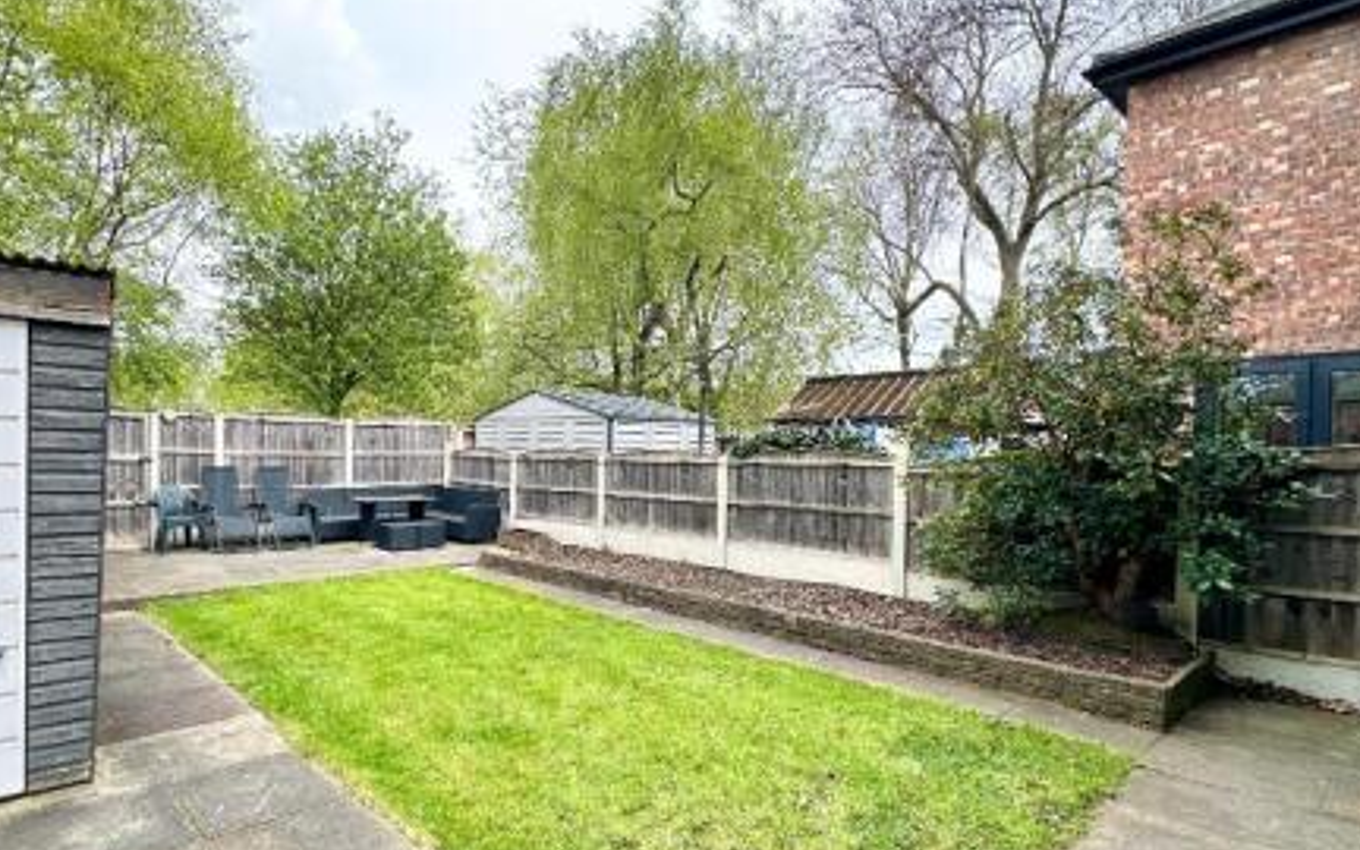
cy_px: 464
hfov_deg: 83.9
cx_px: 537
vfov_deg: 59.5
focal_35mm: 20
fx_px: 741
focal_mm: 2.22
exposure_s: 1/428
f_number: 2.2
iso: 40
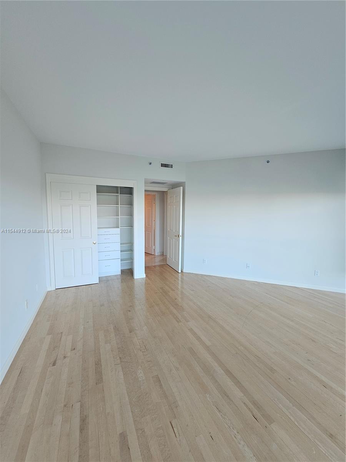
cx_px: 173
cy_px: 231
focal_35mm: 13
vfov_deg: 106.2
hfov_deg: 89.9
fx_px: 173
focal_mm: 2.2
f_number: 2.2
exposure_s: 1/60
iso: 64
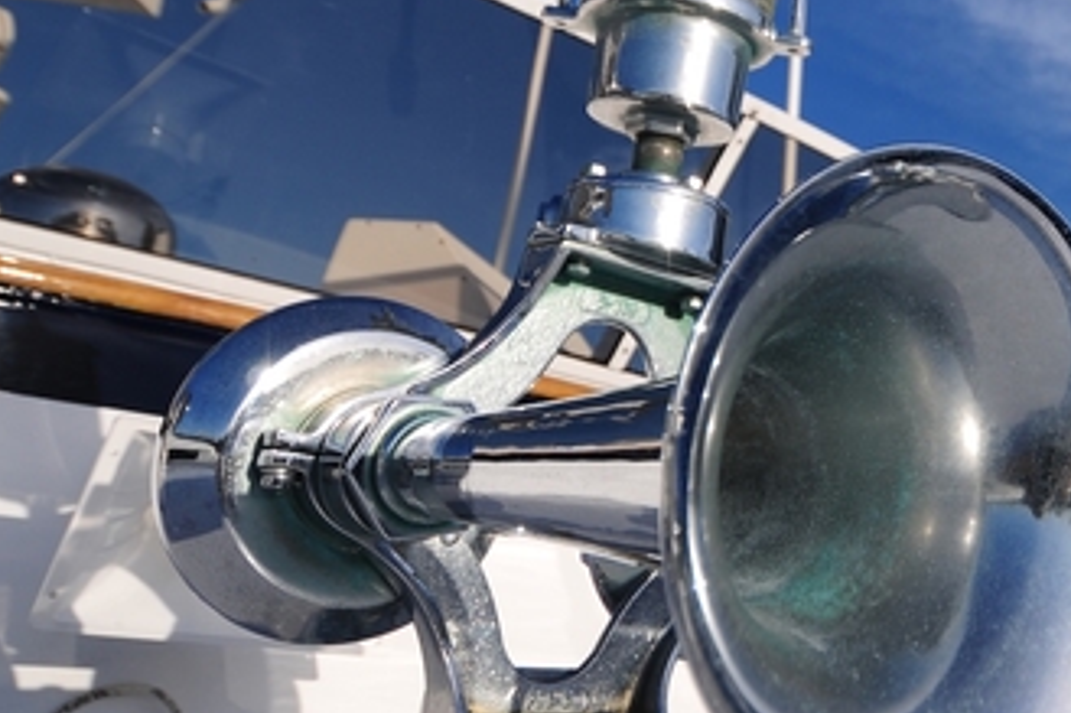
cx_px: 990
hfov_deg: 42.1
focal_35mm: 42
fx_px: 1249
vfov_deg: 31.7
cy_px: 257
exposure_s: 1/1600
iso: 100
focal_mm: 12
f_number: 4
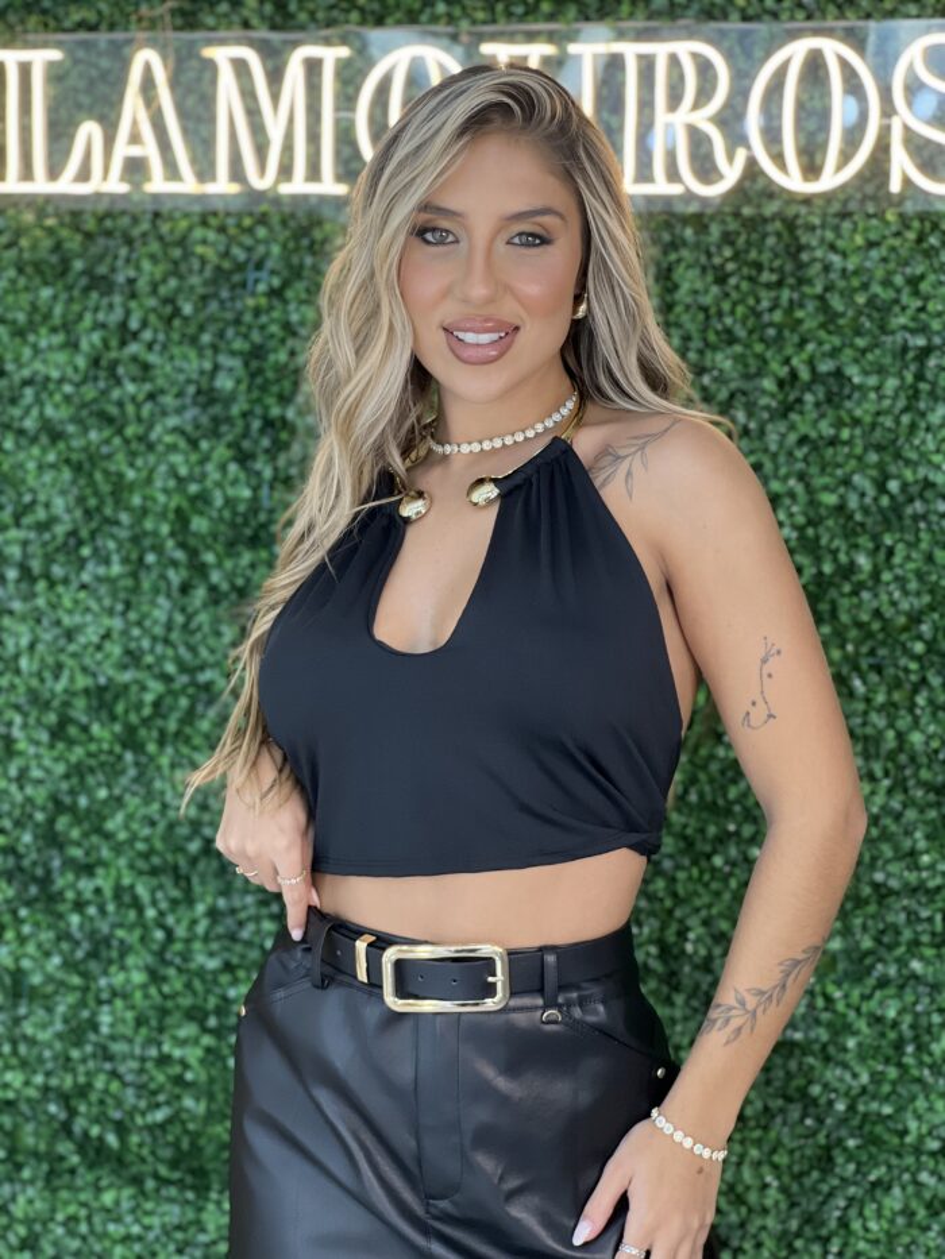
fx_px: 2802
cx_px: 472
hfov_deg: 19.1
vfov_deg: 25.3
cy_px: 630
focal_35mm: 77
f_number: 2.8
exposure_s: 1/120
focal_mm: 9
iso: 160
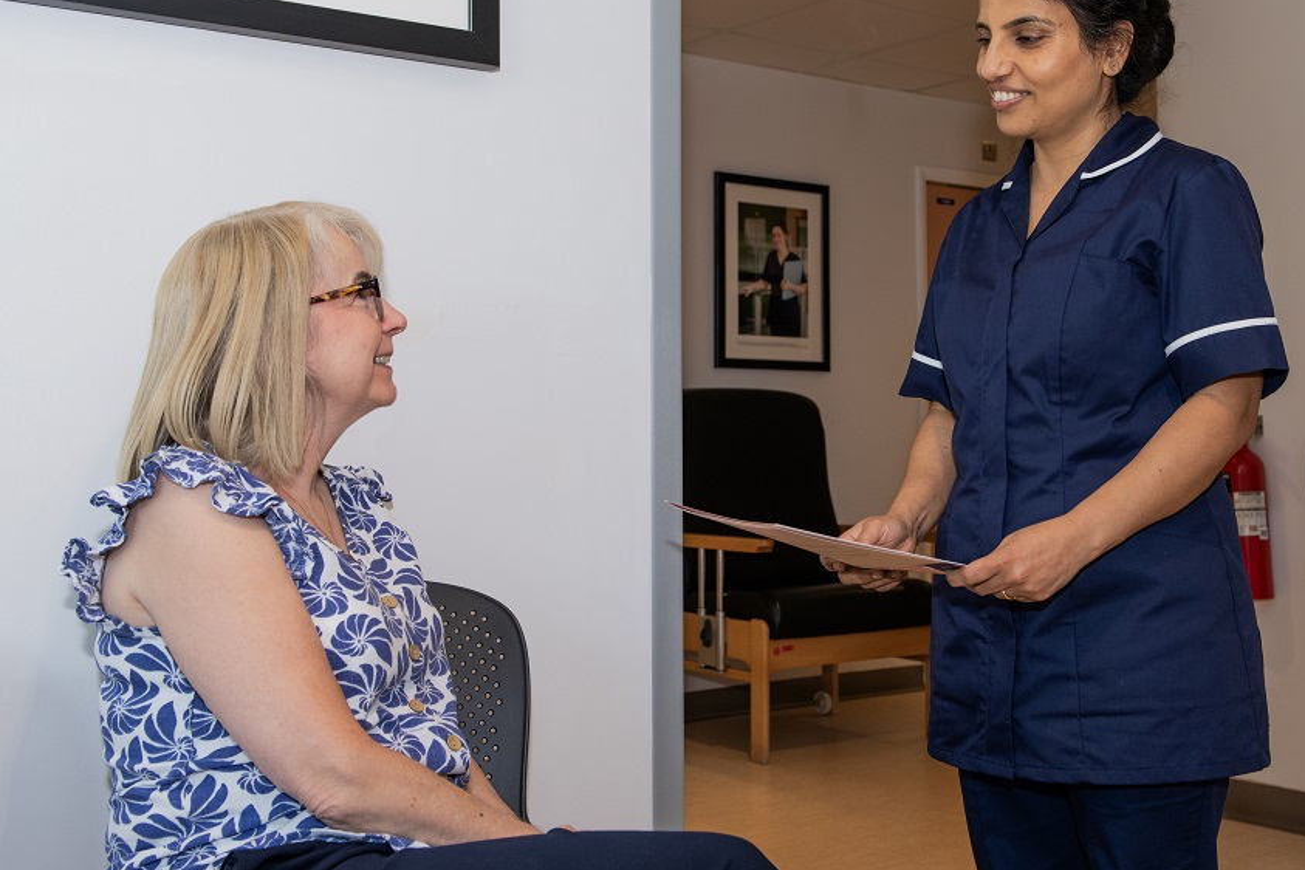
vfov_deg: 35.0
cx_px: 750
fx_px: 1377
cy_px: 409
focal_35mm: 38
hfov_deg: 50.5
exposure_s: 1/80
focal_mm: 32
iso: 800
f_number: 5.6
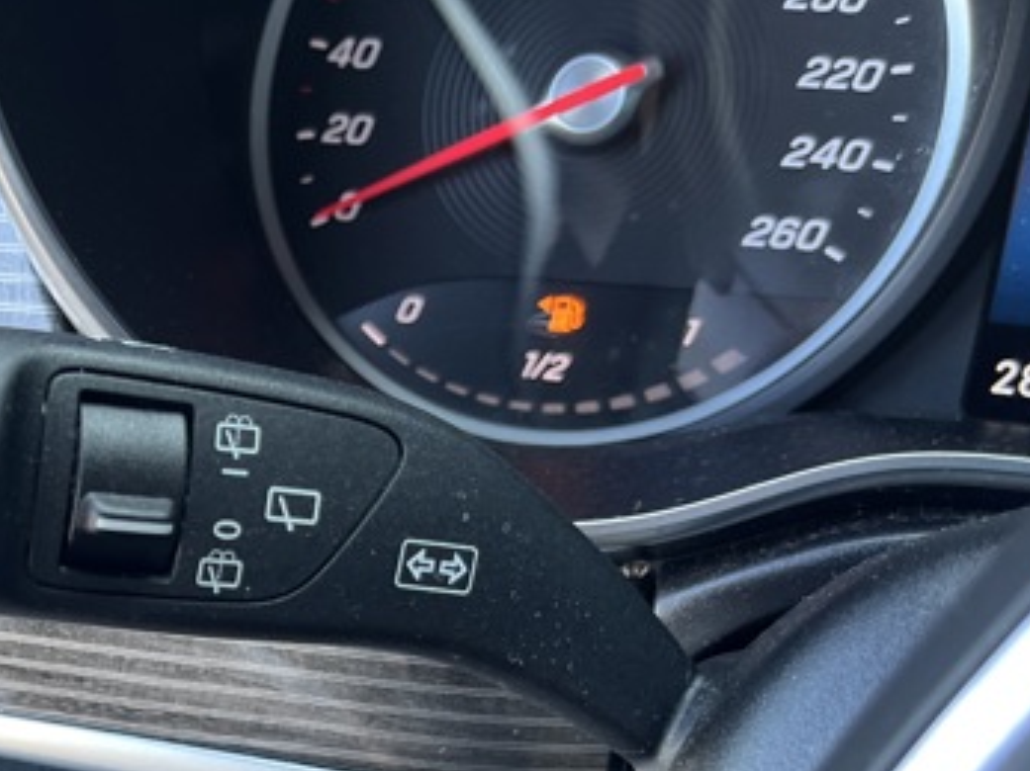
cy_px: 884
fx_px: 1785
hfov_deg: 29.4
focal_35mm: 60
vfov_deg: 22.7
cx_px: -68
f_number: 1.6
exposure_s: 1/121
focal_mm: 5.1
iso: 125
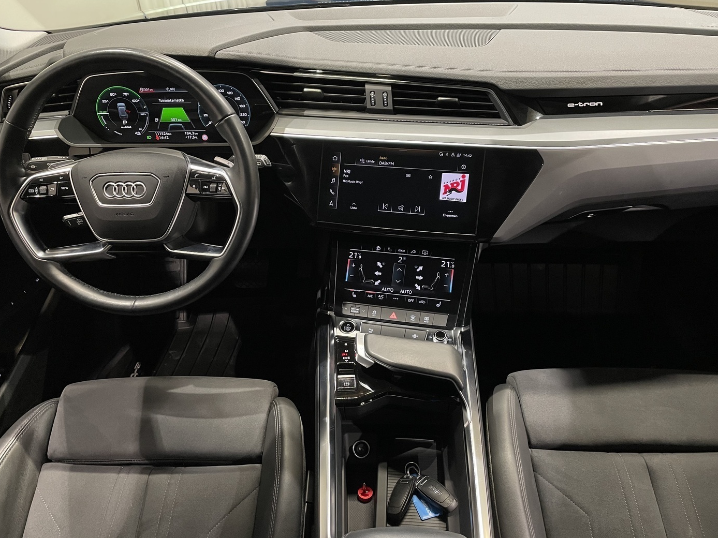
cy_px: 276
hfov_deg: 65.3
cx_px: 349
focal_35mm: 27
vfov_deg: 51.3
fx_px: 560
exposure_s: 1/51
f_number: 1.6
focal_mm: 4.2
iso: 160
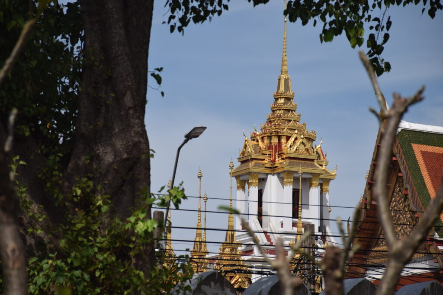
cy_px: 148
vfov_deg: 7.5
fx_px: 2252
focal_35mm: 183
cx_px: 222
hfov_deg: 11.2
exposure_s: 1/800
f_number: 9
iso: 125
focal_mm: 122
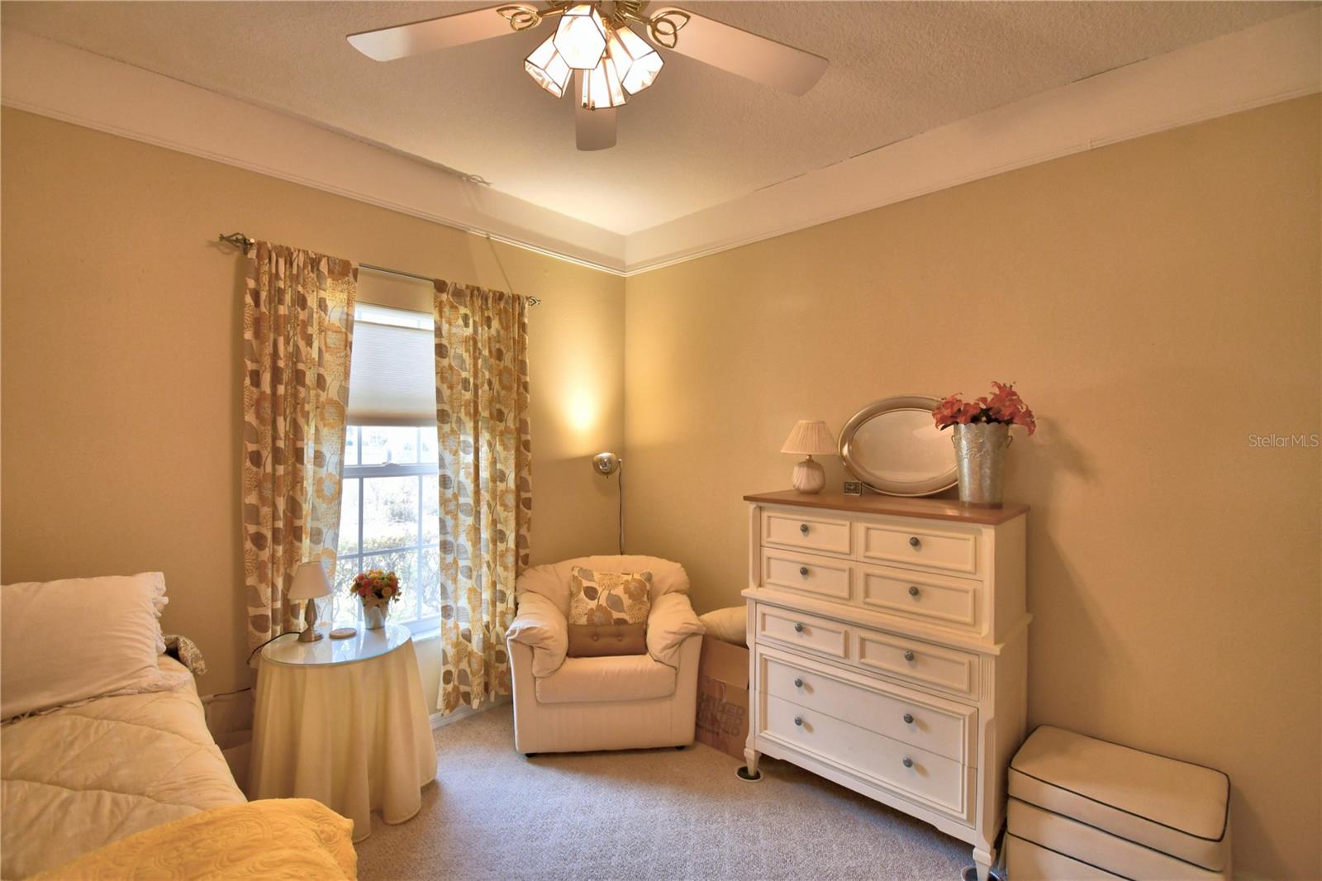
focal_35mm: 15
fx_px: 551
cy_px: 440
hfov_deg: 100.4
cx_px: 661
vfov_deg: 77.3
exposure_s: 1/80
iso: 400
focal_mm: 10
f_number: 4.5
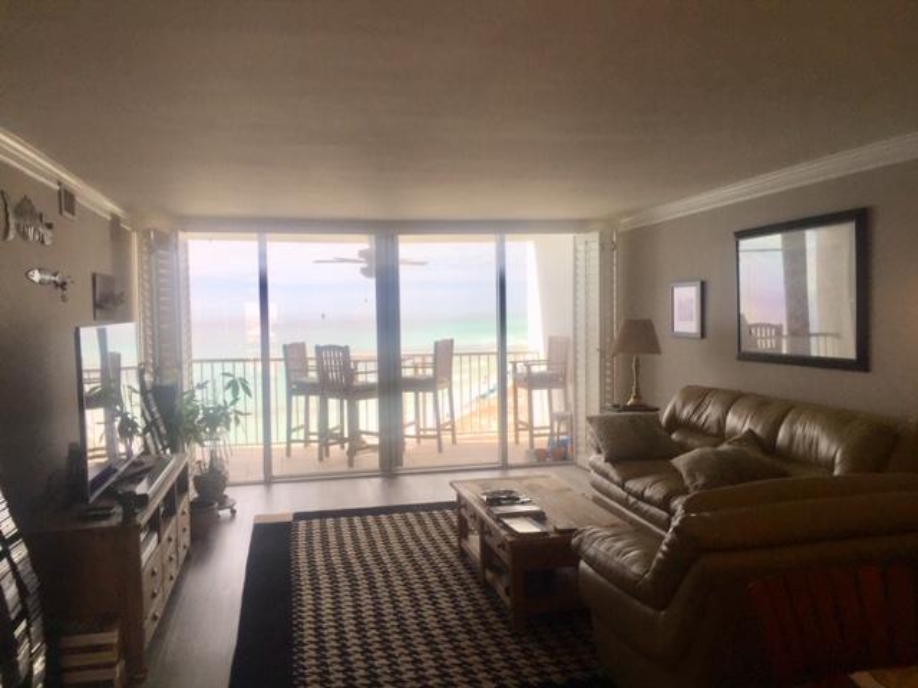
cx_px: 459
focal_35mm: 29
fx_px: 769
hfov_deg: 61.7
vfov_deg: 48.2
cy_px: 344
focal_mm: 4.15
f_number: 2.2
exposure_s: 1/225
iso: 32
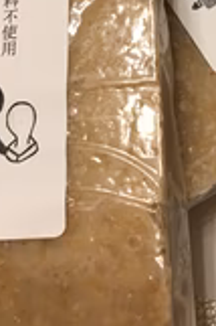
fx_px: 676
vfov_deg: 26.4
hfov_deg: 17.8
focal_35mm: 75
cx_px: 204
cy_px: 51
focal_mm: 4.15
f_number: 2.2
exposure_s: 1/30
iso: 50
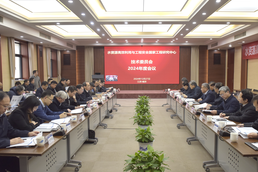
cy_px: 89
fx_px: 222
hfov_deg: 60.2
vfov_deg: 42.3
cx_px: 138
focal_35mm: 31
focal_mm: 24
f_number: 5.6
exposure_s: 1/160
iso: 1600
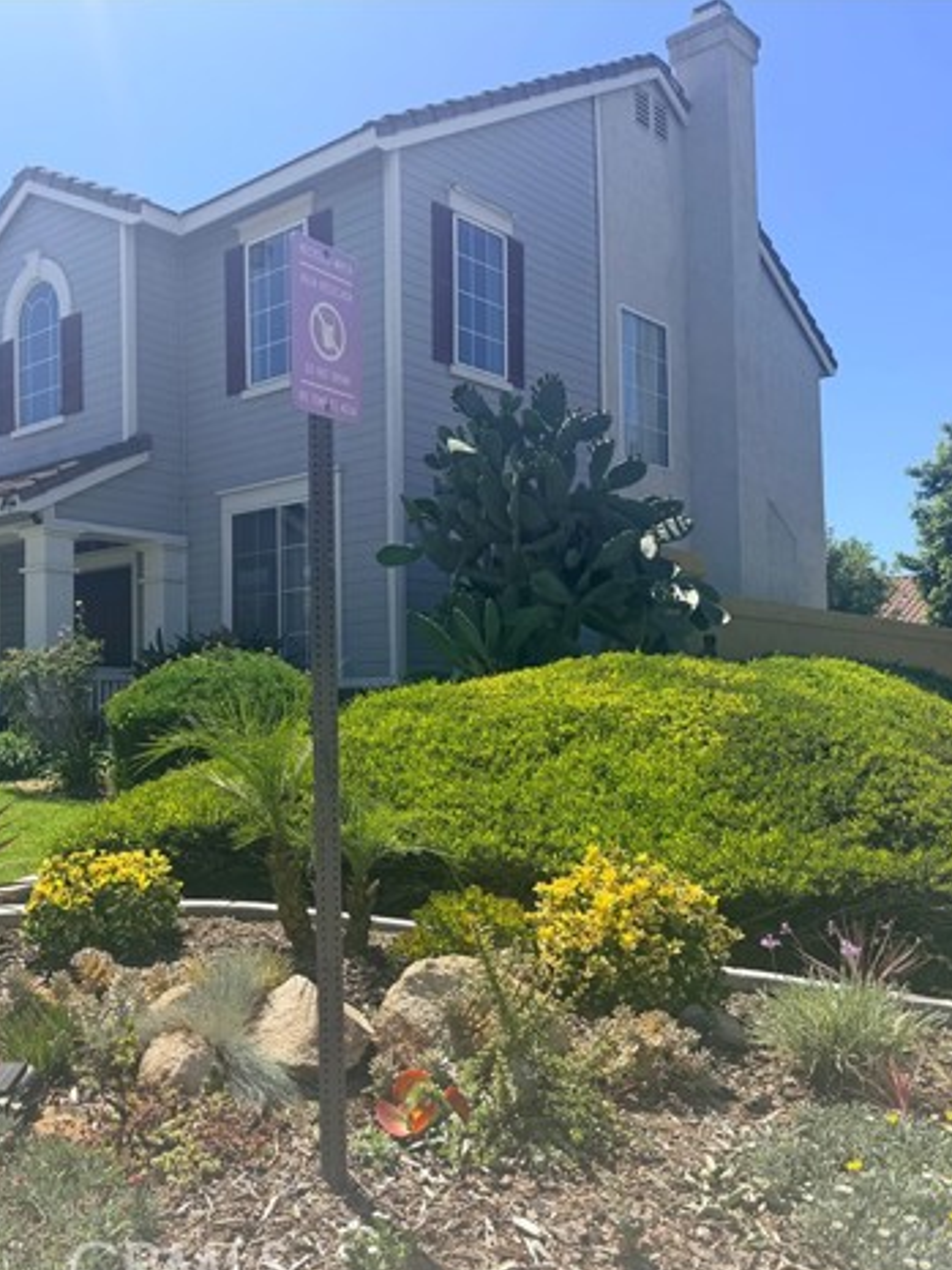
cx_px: 276
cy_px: 650
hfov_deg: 42.1
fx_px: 1210
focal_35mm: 33
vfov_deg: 55.3
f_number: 1.78
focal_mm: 6.76
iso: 80
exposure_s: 1/3759
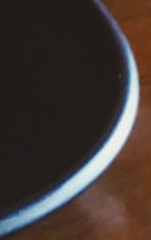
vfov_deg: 6.4
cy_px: -207
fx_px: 2087
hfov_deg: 3.8
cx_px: -528
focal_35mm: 318
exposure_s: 1/50
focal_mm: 32
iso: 8000
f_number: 5
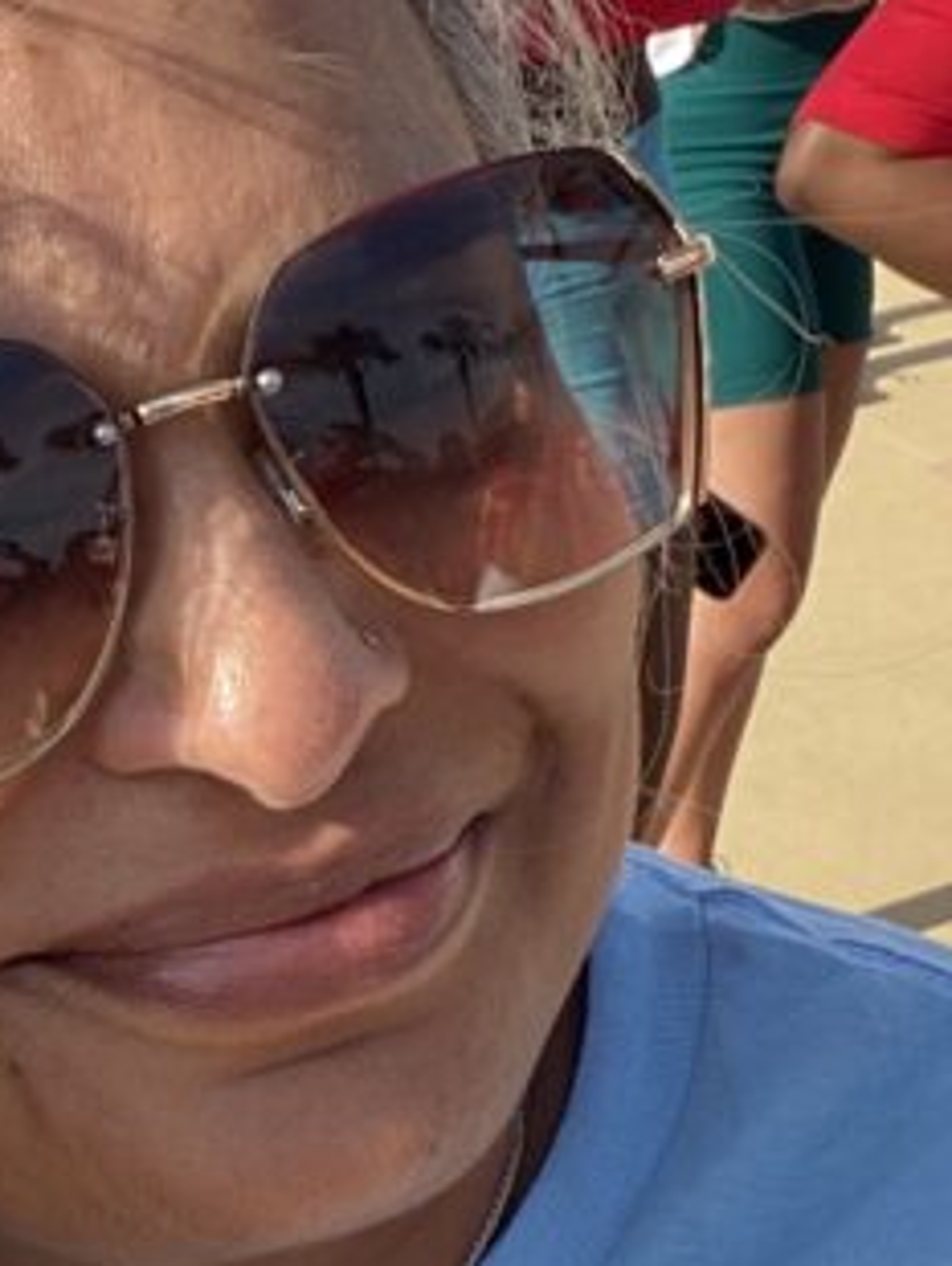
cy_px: 849
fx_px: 3625
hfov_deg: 14.7
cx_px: -29
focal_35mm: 99
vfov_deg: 19.8
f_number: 2.2
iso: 25
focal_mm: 2.71
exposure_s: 1/253
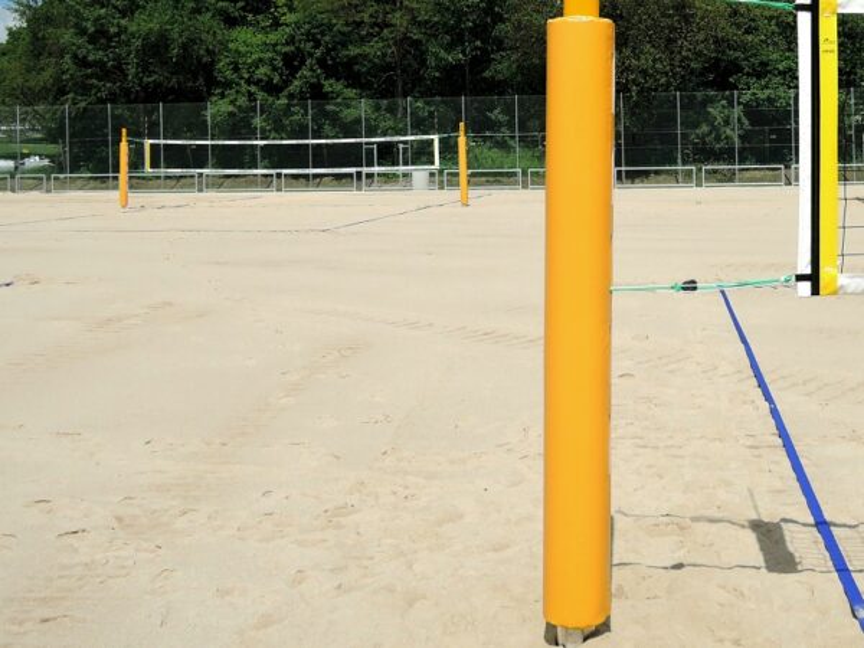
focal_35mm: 24
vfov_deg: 56.8
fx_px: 599
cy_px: 324
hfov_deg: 71.6
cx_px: 432
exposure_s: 1/400
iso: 80
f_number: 2.8
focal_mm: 5.1
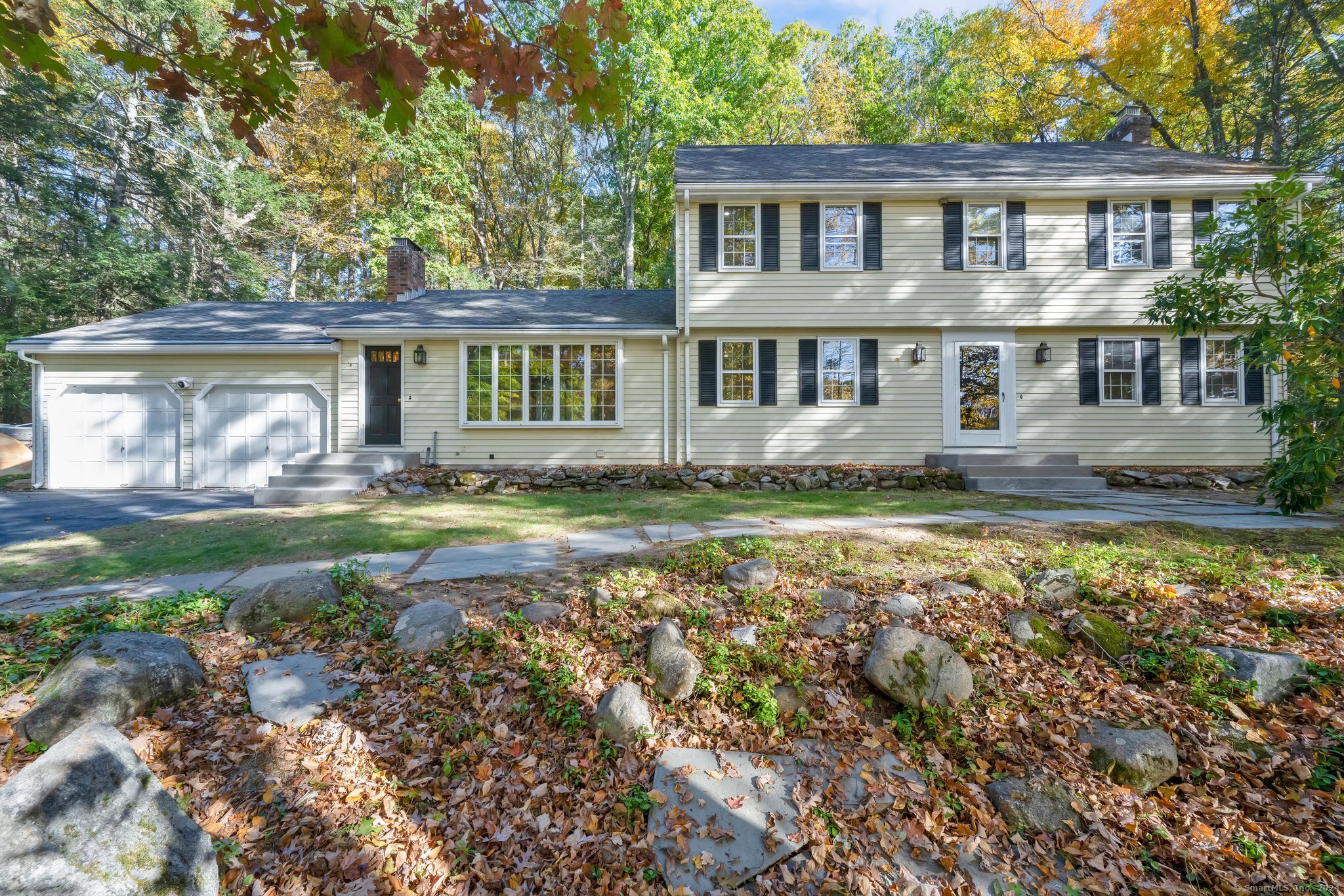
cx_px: 672
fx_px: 523
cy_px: 448
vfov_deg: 81.2
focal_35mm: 14
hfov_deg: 104.3
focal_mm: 14
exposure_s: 1/200
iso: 800
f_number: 10
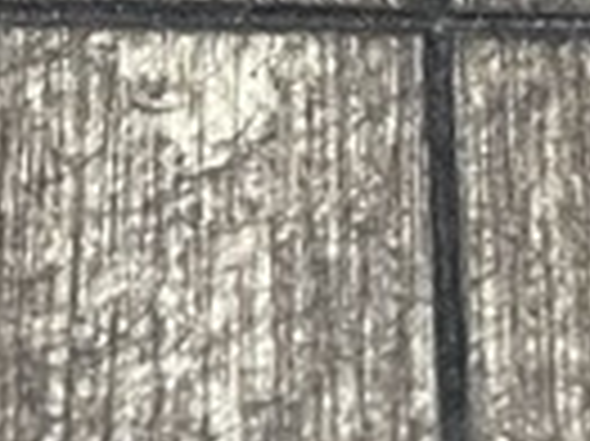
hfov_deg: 9.6
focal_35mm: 204
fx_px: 3474
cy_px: -544
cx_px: -54
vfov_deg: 6.9
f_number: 1.6
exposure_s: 1/50
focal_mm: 4.2
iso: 320
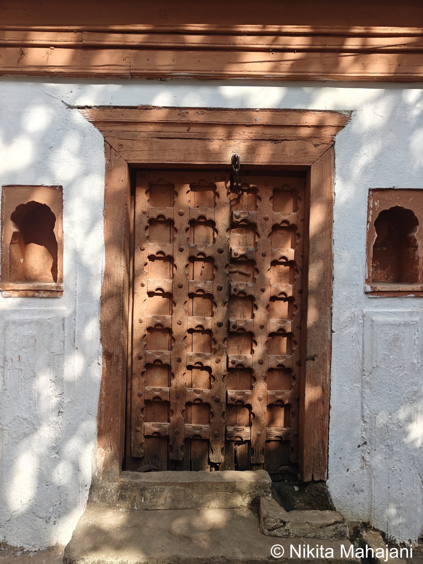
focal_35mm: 24
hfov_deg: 56.8
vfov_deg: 71.6
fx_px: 391
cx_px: 212
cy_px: 282
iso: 50
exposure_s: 1/938
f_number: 1.8
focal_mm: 5.59
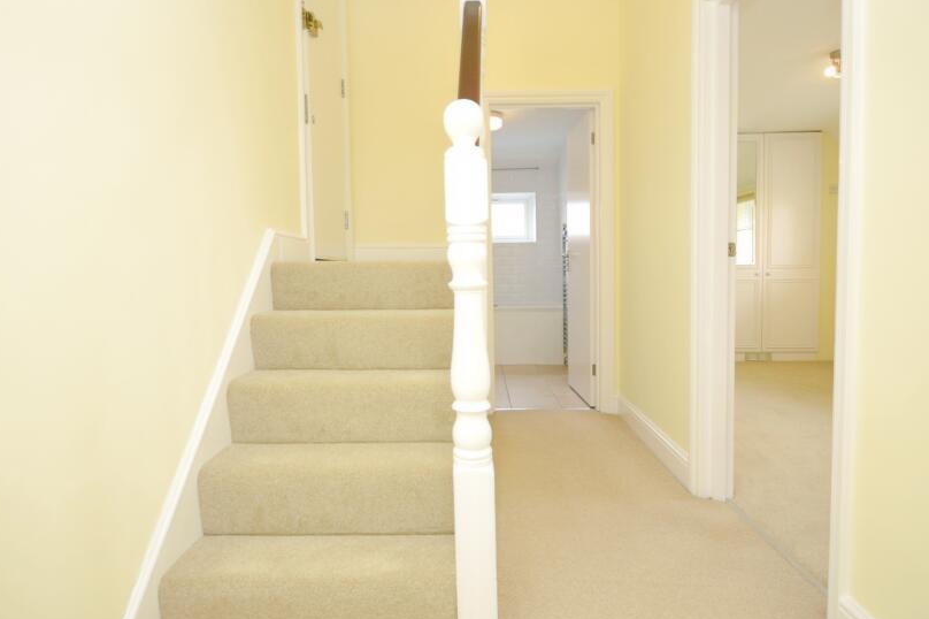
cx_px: 452
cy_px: 297
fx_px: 490
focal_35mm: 19
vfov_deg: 64.5
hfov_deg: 86.9
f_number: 7.1
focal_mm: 10
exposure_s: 1/60
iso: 800
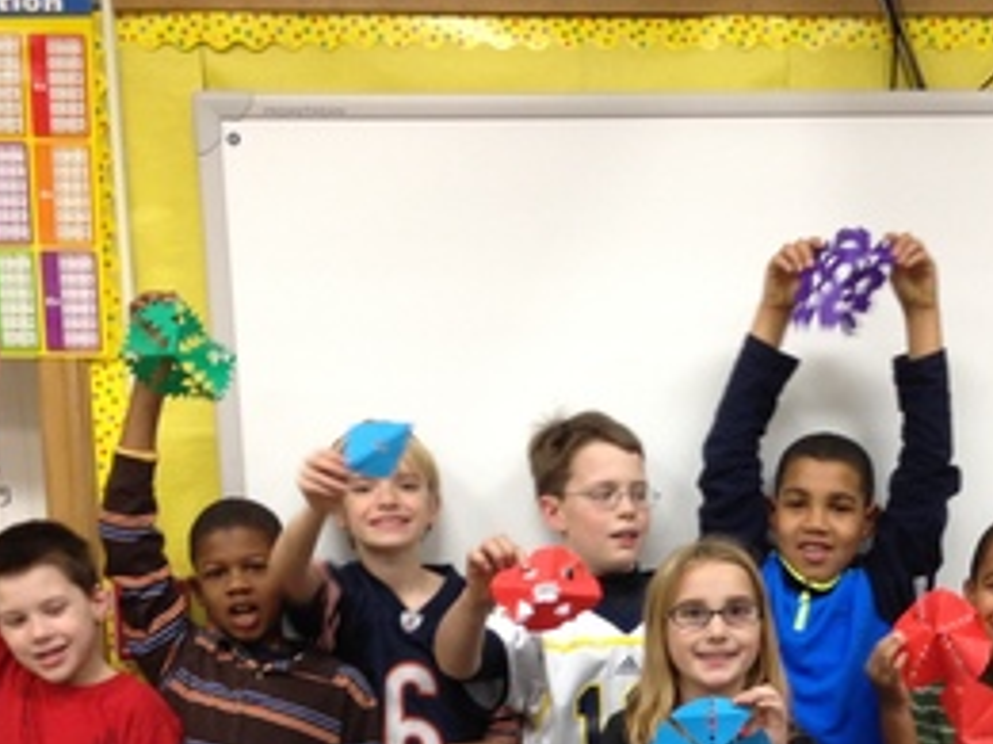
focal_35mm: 86
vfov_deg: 16.4
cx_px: 764
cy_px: 904
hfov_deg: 22.5
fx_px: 2467
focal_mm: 4.28
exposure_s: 1/20
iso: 100
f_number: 2.4
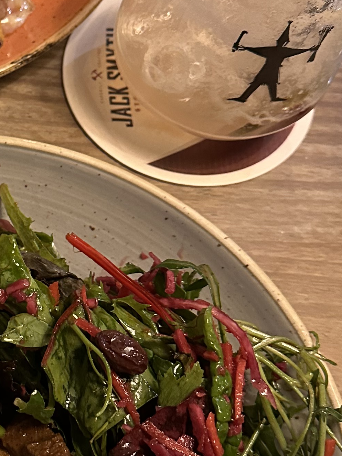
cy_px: 243
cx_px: -127
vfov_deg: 26.7
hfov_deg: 18.5
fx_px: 962
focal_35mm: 73
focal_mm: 6.86
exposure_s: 1/50
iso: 640
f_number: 1.78
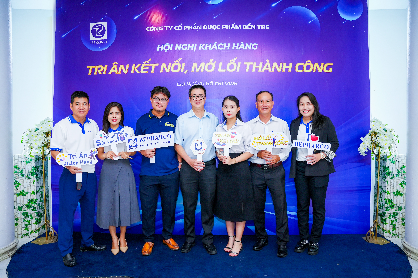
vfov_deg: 53.1
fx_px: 279
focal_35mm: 24
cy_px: 139
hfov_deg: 73.7
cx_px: 209
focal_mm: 24
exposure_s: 1/250
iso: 1250
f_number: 4
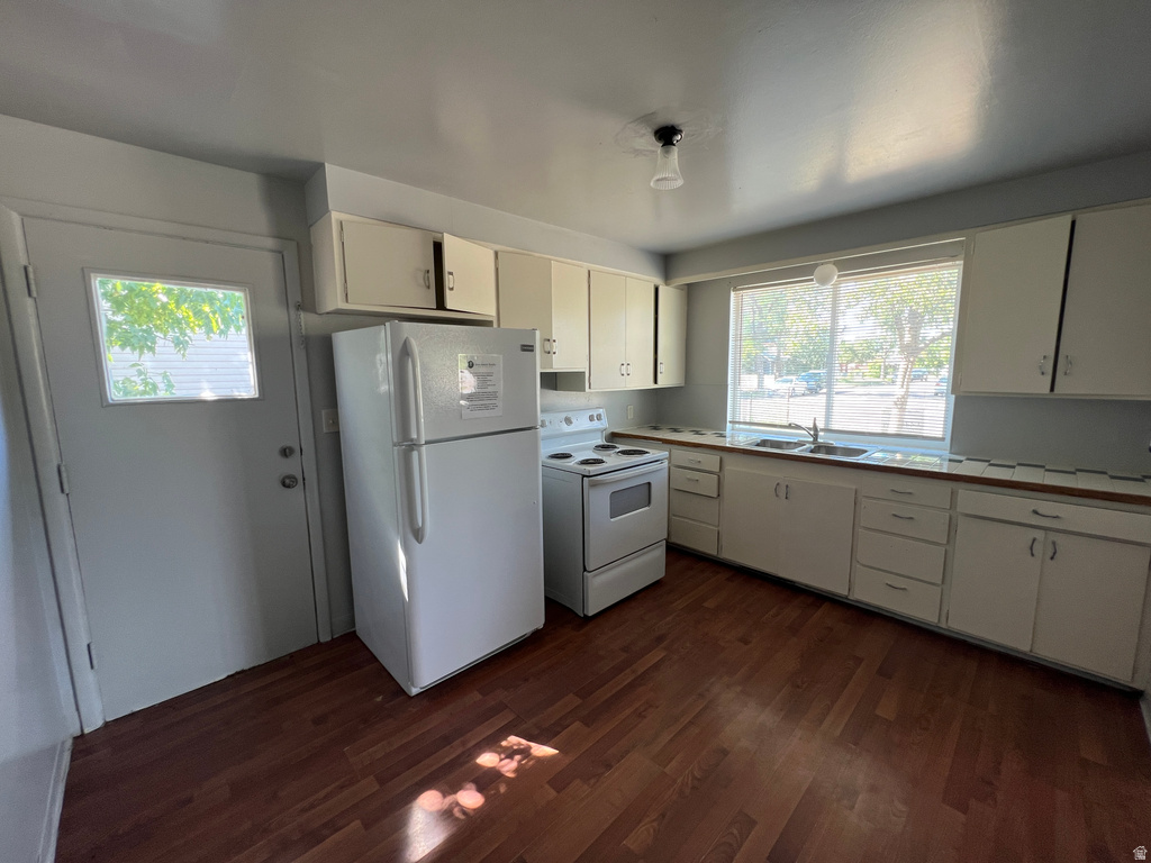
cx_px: 576
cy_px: 432
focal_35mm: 13
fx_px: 432
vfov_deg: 89.9
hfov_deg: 106.2
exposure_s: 1/30
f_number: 1.8
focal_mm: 1.57
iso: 64
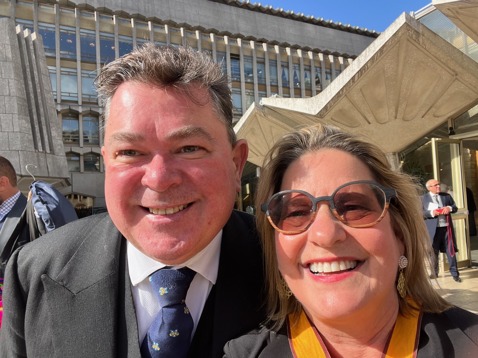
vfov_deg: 58.9
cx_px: 239
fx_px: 318
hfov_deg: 73.9
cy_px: 179
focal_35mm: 23
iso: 32
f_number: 2.2
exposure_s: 1/614
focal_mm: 2.71
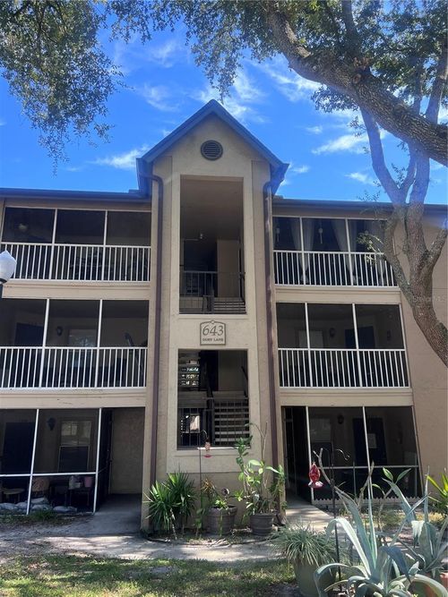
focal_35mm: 26
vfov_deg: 67.3
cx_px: 224
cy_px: 298
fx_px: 449
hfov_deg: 53.0
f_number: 1.5
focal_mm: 5.7
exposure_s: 1/581
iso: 50
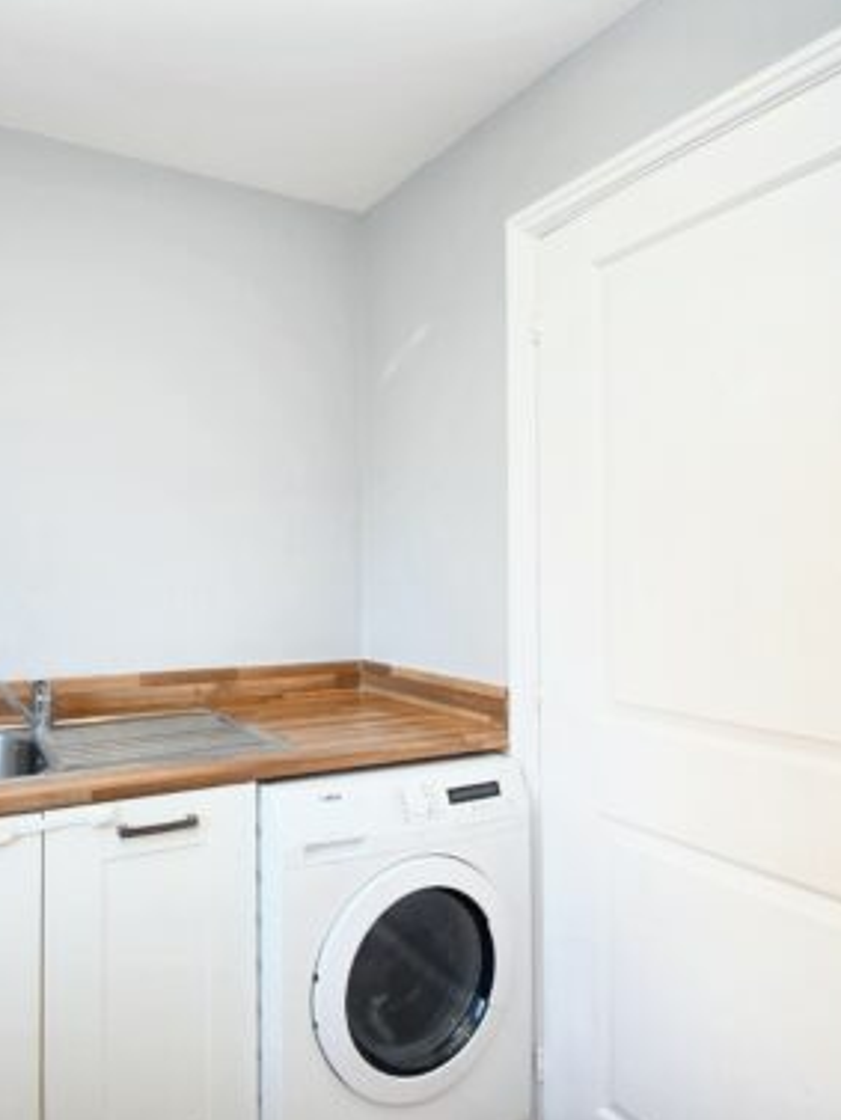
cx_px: 259
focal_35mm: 22
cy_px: 560
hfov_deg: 59.2
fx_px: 712
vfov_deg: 76.4
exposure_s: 1/80
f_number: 4.5
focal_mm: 10
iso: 560
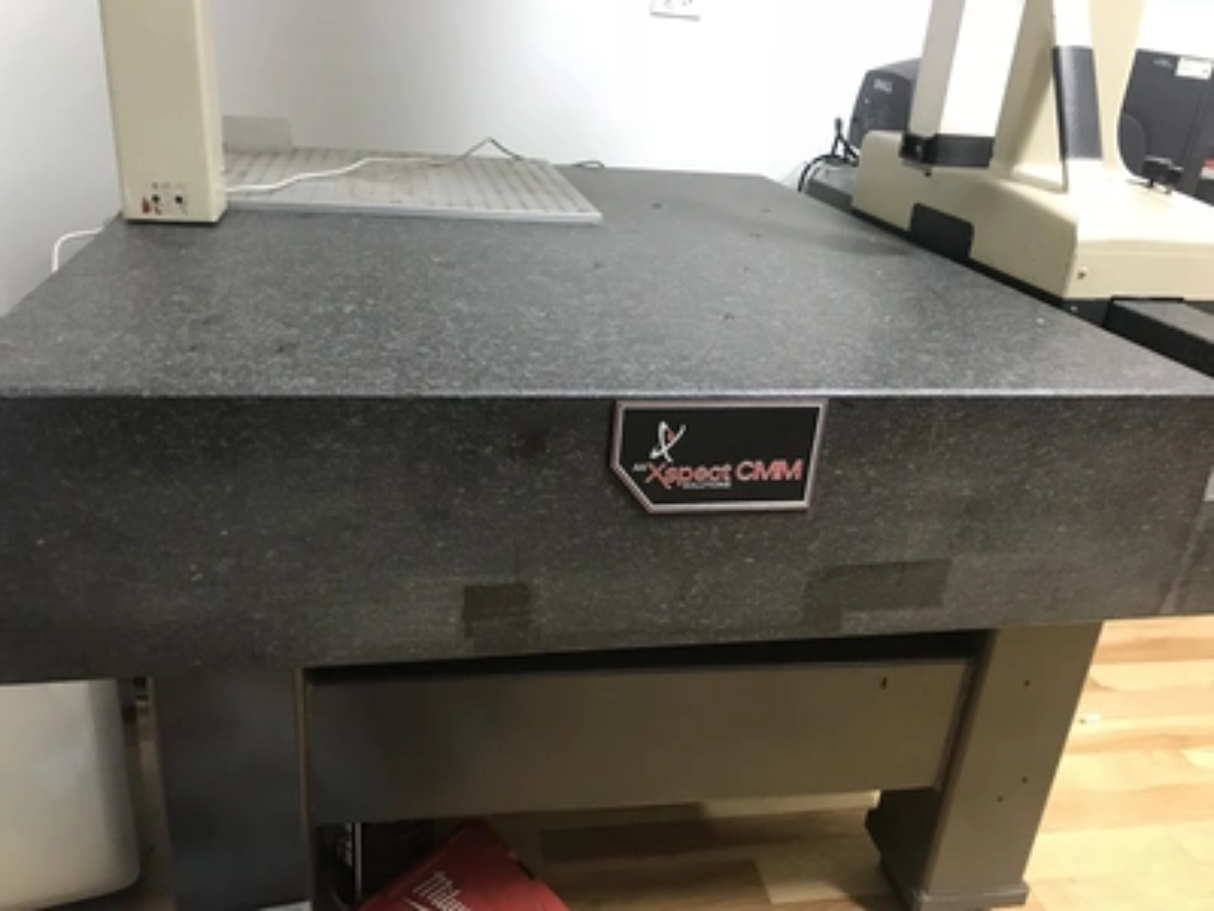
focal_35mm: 28
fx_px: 982
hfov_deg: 63.4
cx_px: 607
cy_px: 456
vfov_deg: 49.7
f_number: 1.8
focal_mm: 3.99
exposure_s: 1/15
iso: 80
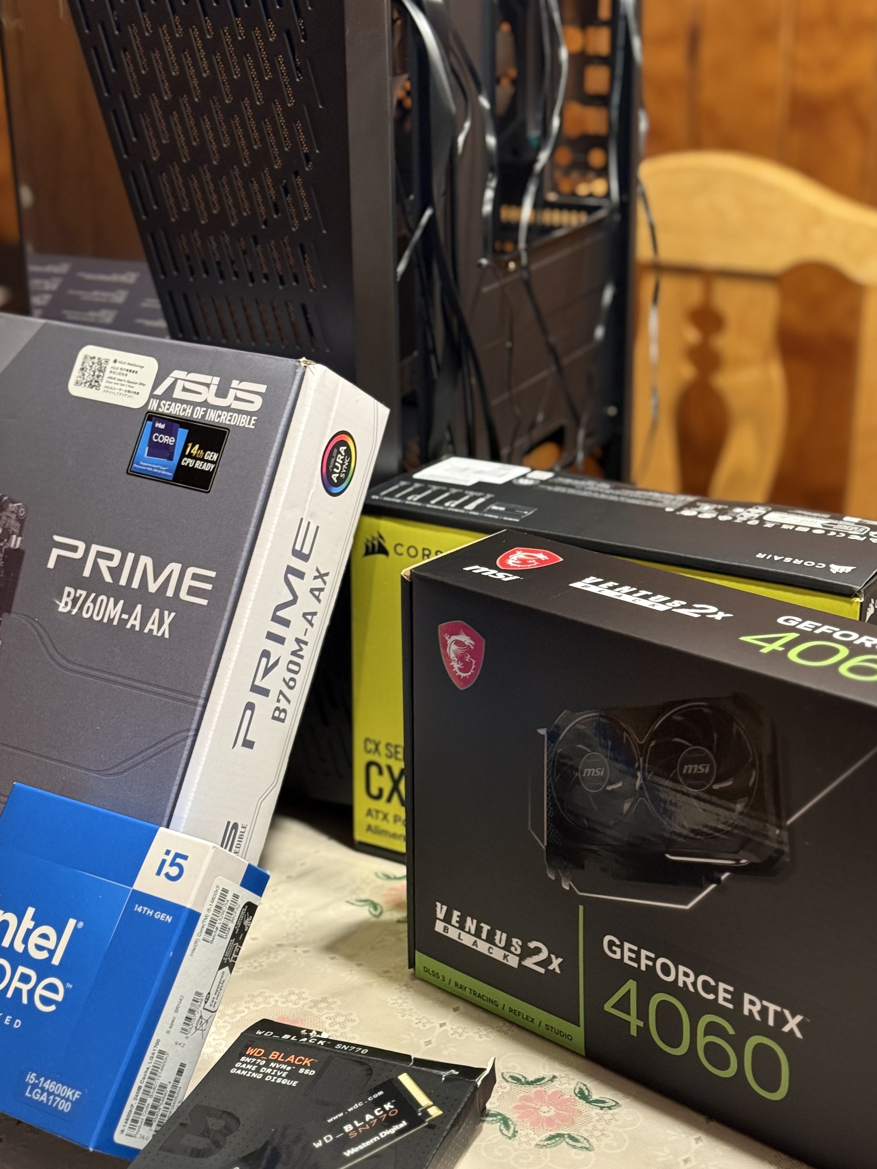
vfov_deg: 33.8
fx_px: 1925
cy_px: 556
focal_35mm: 57
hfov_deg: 25.7
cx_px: 457
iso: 250
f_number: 1.78
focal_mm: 6.76
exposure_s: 1/33
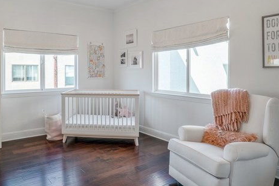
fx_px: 194
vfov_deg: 50.9
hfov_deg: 70.9
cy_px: 73
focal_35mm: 25
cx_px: 114
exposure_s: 1/160
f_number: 8
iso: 200
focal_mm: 18
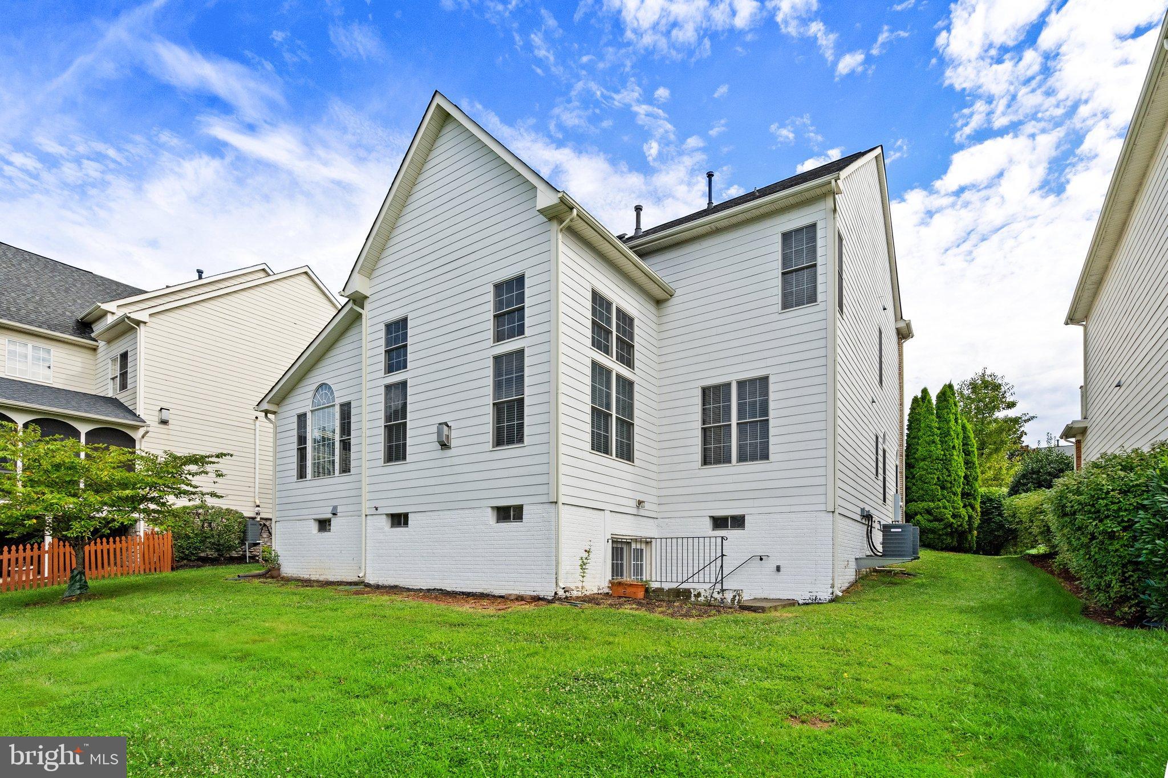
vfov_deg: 73.7
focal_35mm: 16
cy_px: 389
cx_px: 584
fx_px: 519
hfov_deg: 96.7
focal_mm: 16
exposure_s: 1/800
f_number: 10
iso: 400
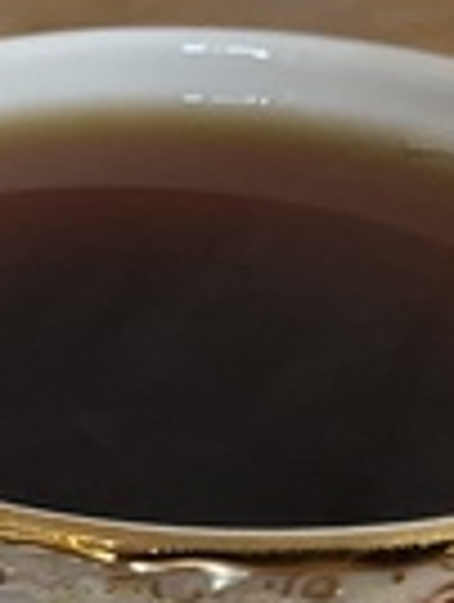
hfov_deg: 8.0
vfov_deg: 11.5
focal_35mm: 155
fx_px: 2702
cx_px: -971
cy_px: 1188
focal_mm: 5.1
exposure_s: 1/121
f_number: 1.6
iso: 100
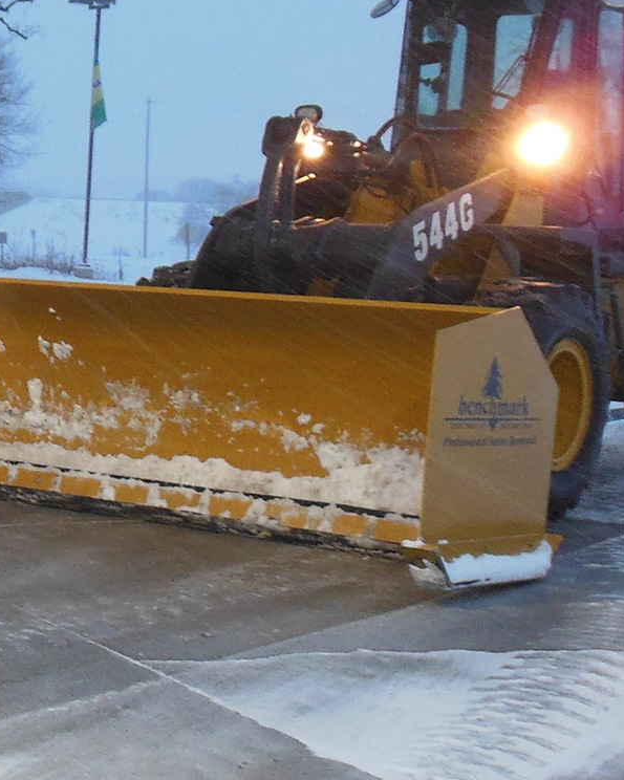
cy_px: 438
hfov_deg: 17.7
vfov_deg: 23.3
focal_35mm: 82
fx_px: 1893
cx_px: -159
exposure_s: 1/30
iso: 250
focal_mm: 4.5
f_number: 3.2
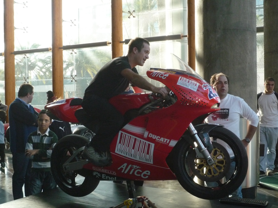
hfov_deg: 38.2
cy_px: 104
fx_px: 402
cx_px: 139
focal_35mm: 50
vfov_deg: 29.1
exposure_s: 1/250
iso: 400
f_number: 4.3
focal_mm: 8.8
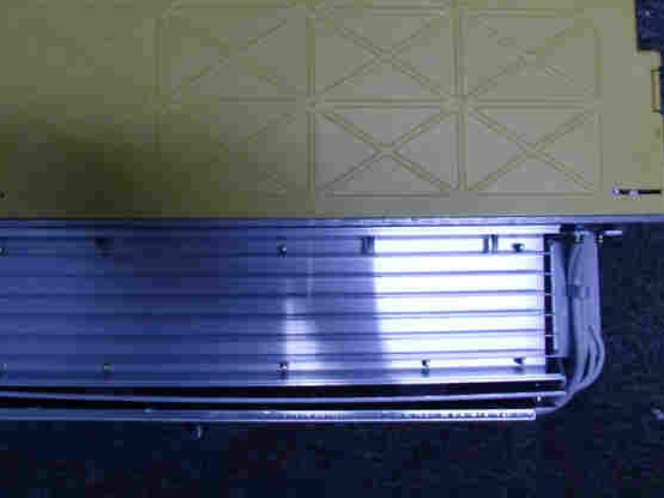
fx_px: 997
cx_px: 306
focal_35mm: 52
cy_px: 167
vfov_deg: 27.8
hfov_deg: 36.8
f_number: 2.8
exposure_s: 1/60
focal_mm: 6.3
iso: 400
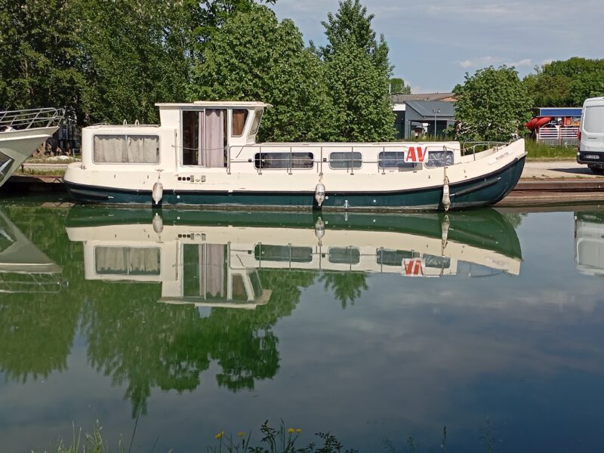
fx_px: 890
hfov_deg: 37.5
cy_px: 226
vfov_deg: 28.6
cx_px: 302
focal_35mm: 51
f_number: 1.8
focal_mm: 4.27
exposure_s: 1/1157
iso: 100
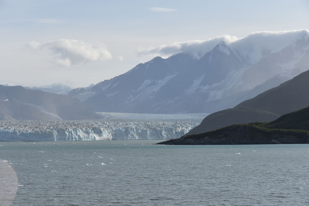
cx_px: 154
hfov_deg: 22.1
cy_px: 103
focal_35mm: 92
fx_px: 790
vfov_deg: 14.9
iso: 100
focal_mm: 92
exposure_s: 1/320
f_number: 9
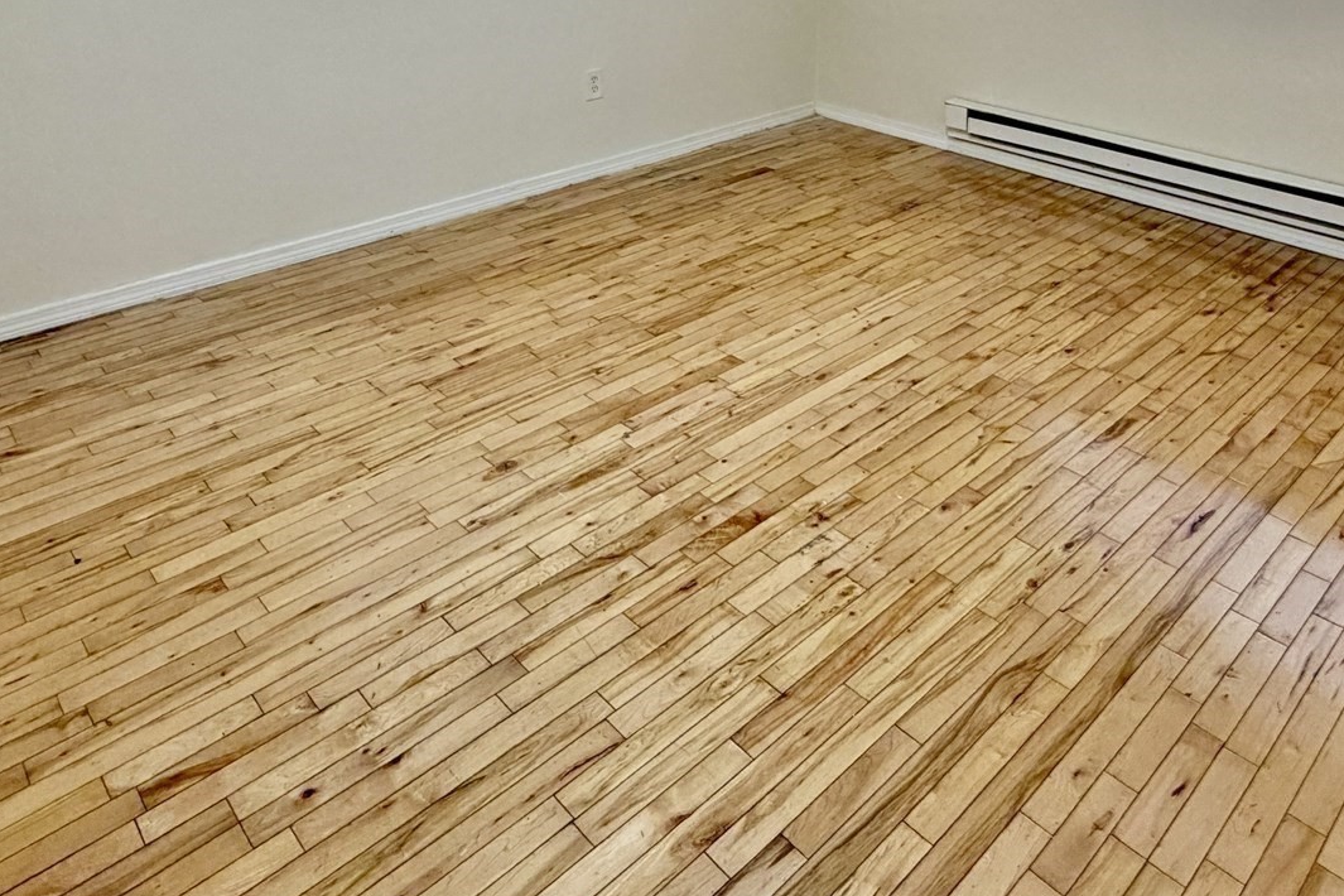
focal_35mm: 28
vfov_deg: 43.1
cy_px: 119
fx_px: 1045
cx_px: 740
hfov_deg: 65.3
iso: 160
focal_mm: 2.22
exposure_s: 1/60
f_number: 2.2
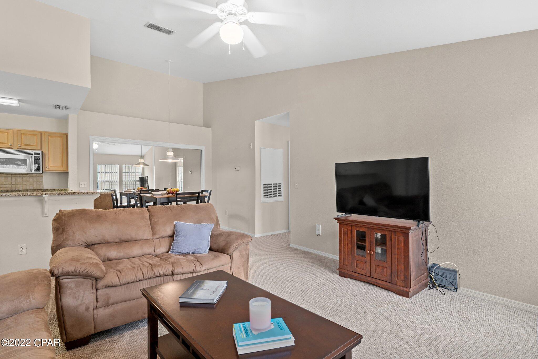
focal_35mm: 18
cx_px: 269
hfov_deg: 91.0
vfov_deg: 68.3
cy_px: 180
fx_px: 264
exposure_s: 1/4
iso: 400
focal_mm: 17.7
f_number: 8
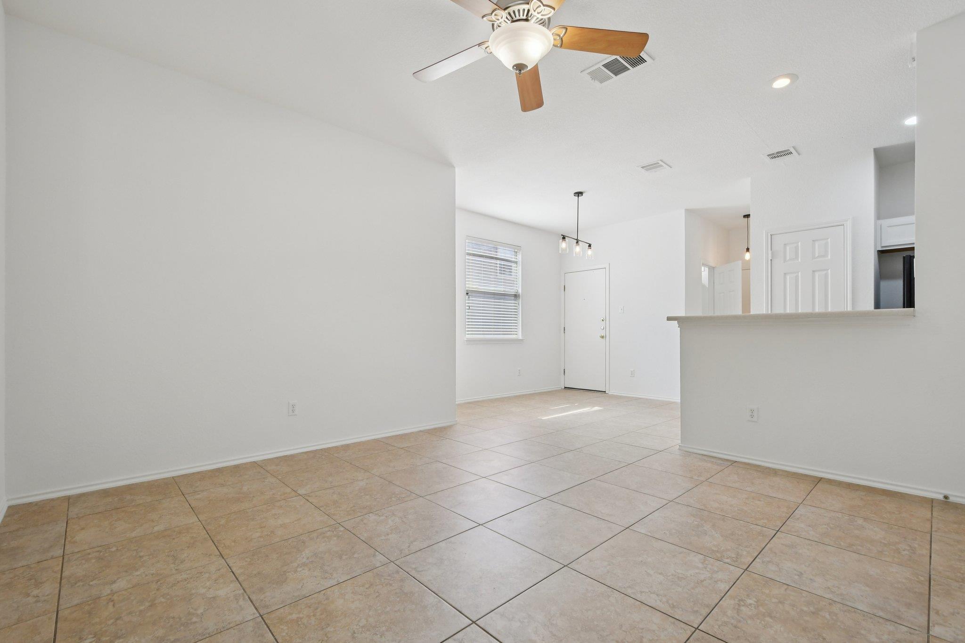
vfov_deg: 77.3
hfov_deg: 100.4
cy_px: 322
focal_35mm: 15
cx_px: 482
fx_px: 402
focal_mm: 10
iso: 400
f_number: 8
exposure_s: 1/100
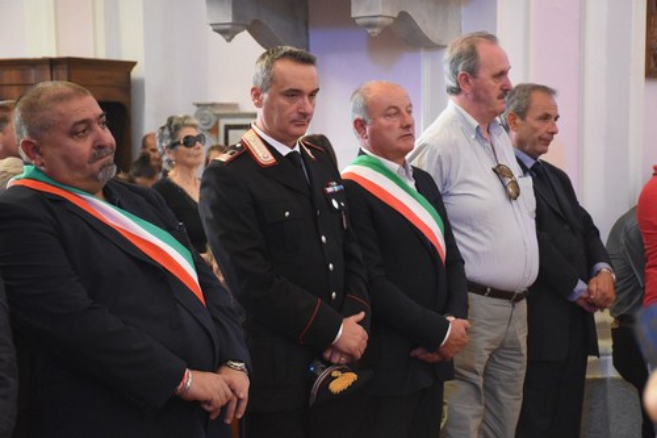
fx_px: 1642
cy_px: 219
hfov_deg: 22.6
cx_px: 328
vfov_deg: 15.2
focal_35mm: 90
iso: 3200
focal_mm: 60
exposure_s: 1/30
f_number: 6.3
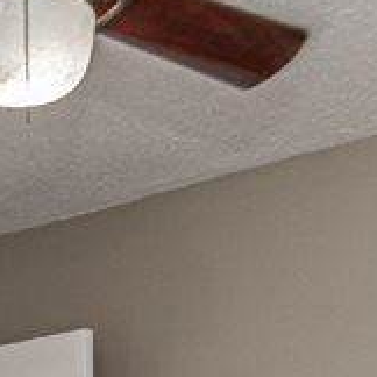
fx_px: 1244
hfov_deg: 15.3
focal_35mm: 101
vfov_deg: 15.9
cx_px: -265
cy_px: 553
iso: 500
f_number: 10
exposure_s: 1/60
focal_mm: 10
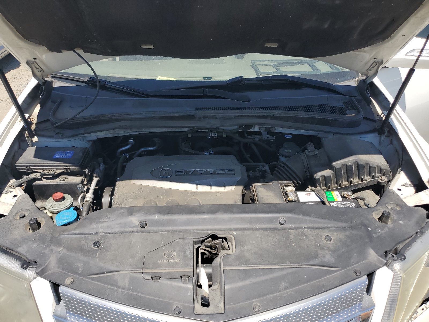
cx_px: 214
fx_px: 322
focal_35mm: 26
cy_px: 161
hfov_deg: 67.3
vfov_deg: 53.1
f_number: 1.5
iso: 50
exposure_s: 1/2500
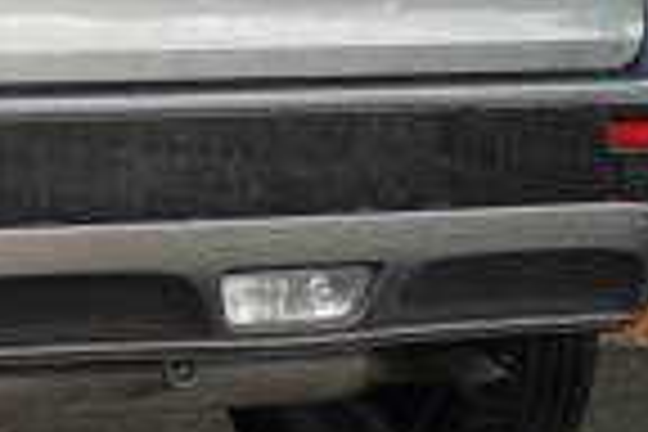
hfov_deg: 8.0
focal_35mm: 253
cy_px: -58
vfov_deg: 5.4
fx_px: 4554
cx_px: -270
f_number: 5.6
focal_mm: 38
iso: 320
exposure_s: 1/160
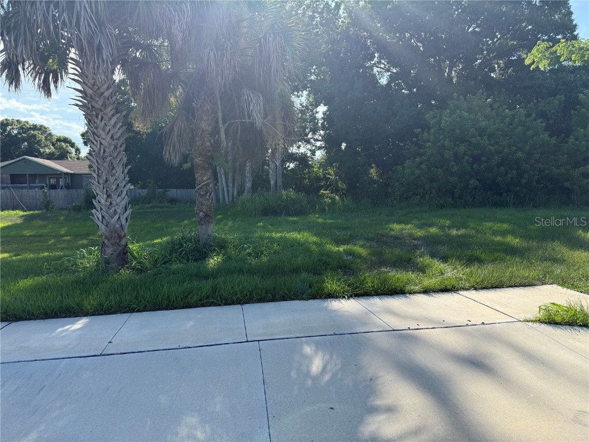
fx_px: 408
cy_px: 221
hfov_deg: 71.6
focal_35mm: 24
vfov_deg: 56.8
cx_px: 294
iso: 100
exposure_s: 1/3145
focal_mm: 6.76
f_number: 1.78
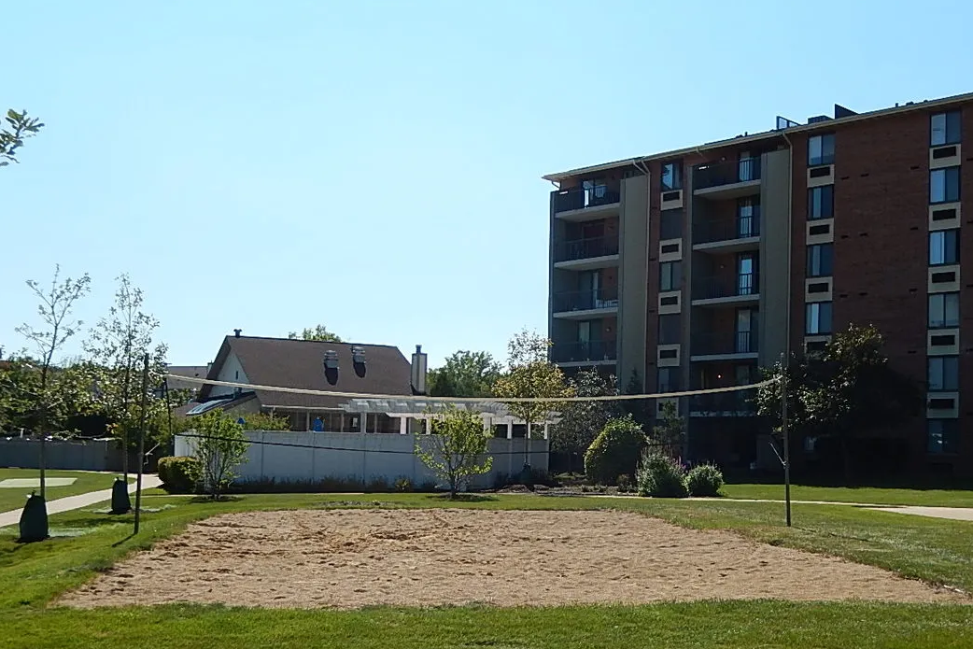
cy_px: 391
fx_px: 1243
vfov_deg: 29.2
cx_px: 582
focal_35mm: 46
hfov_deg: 42.5
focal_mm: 5.7
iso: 125
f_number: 3.8
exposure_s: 1/1250
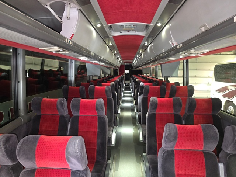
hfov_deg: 73.9
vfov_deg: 58.9
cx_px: 118
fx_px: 157
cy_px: 88
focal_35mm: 23
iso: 1600
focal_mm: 6.3
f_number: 1.7
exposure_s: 1/8
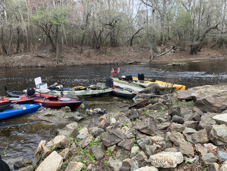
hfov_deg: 63.4
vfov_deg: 49.7
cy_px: 86
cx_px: 114
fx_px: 184
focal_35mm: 28
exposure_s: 1/149
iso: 25
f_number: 1.8
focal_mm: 3.99
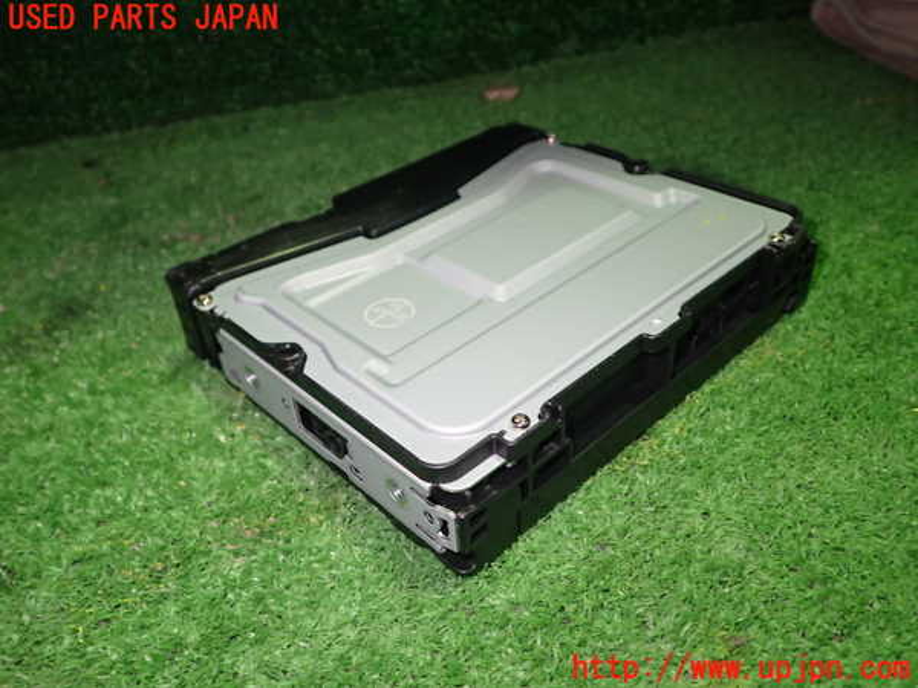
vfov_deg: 46.8
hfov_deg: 60.0
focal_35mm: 30
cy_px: 344
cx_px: 459
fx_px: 796
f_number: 2.3
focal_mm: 5.4
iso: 320
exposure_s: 1/30
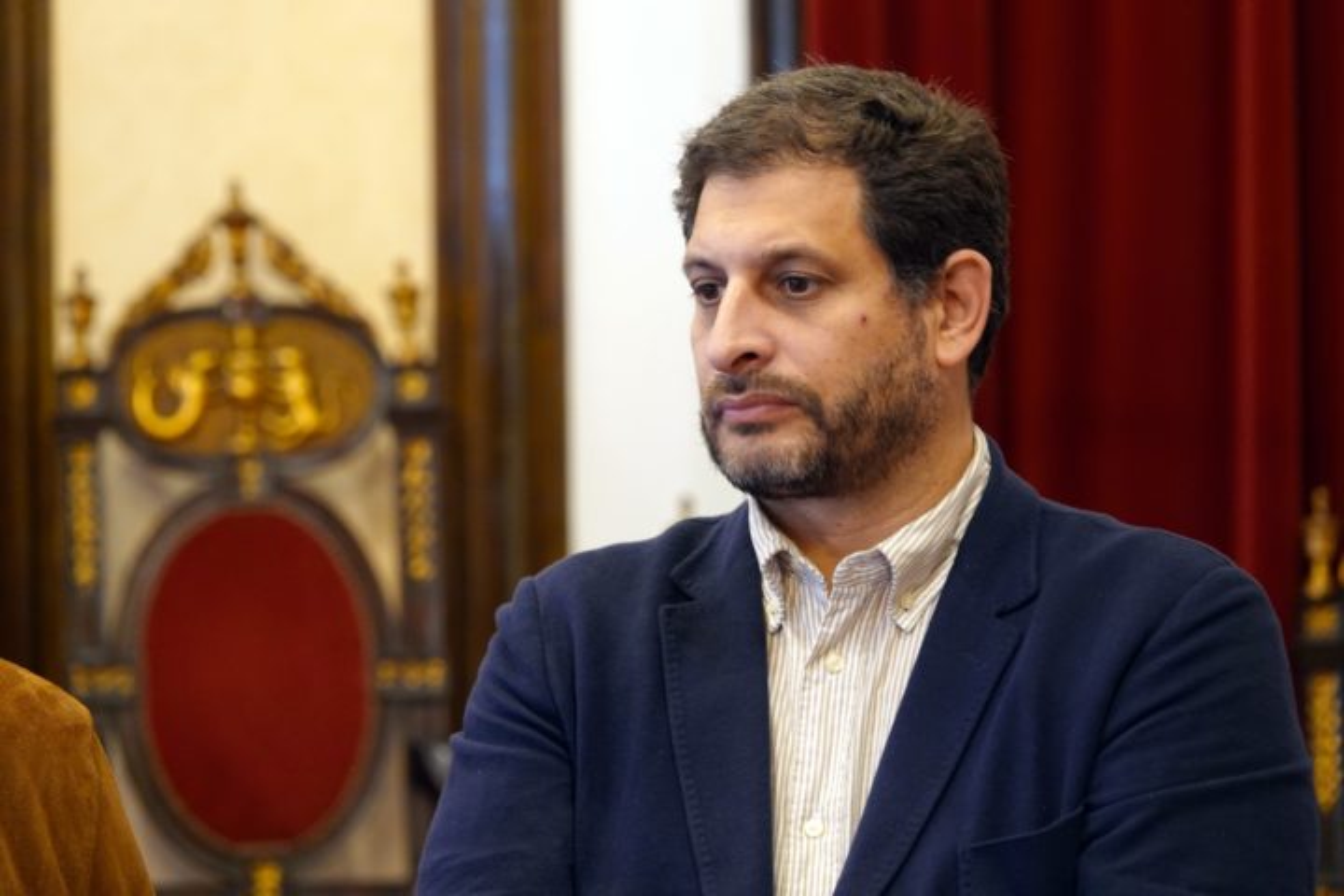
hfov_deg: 7.7
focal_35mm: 266
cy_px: 448
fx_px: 9930
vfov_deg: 5.2
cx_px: 672
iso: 800
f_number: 4
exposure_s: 1/30
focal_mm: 97.49
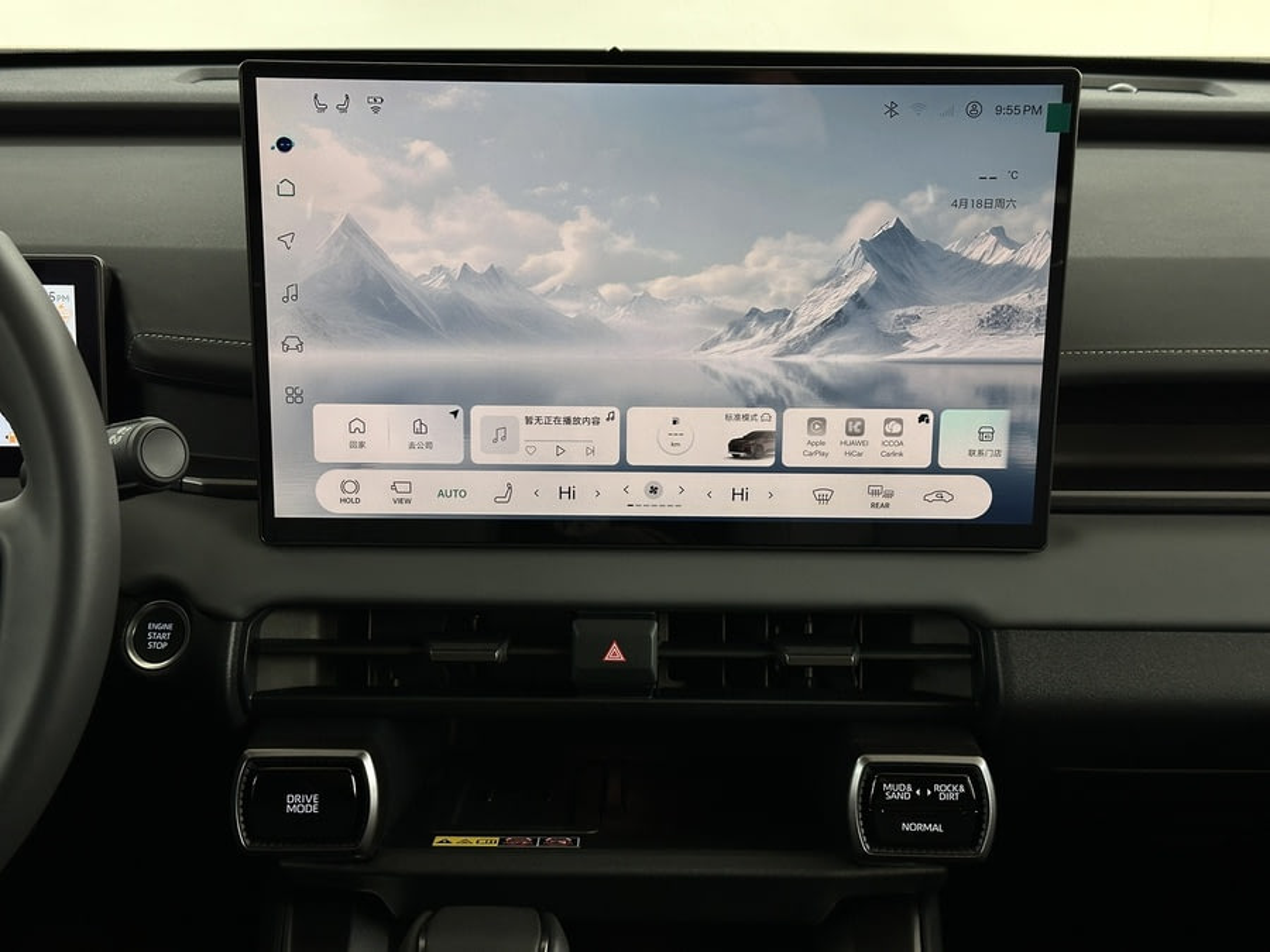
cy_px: 476
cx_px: 635
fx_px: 1761
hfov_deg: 39.7
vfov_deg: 30.3
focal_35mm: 48
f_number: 1.78
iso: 64
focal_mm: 6.86
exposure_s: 1/50
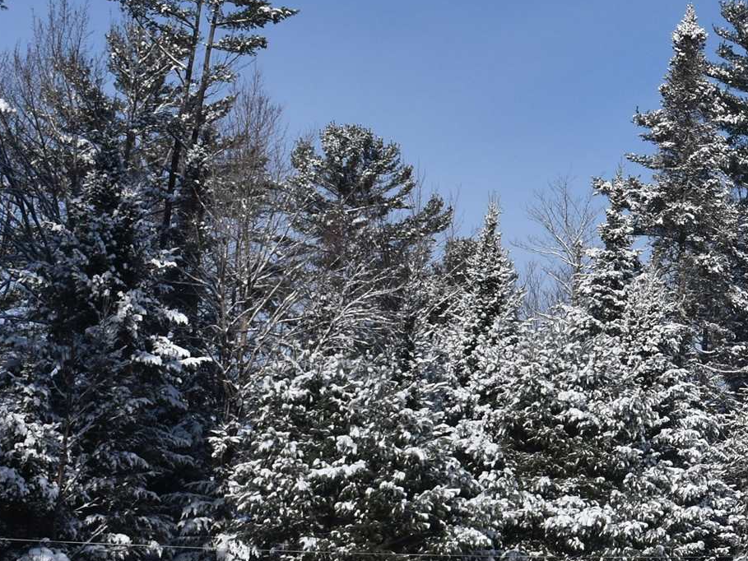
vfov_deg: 12.7
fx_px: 2529
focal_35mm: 117
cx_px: 1028
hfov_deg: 15.8
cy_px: 267
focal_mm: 24
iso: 220
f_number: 8
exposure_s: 1/500
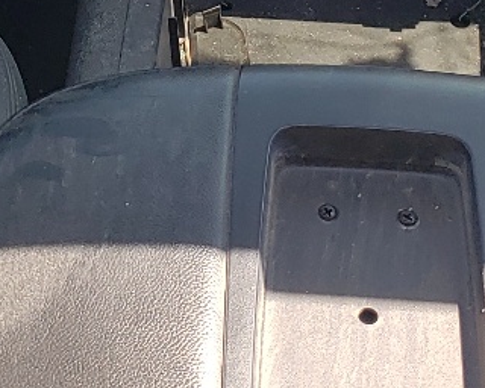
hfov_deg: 15.1
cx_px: 165
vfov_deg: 11.8
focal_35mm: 127
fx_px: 1823
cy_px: -106
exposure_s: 1/500
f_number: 1.5
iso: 50
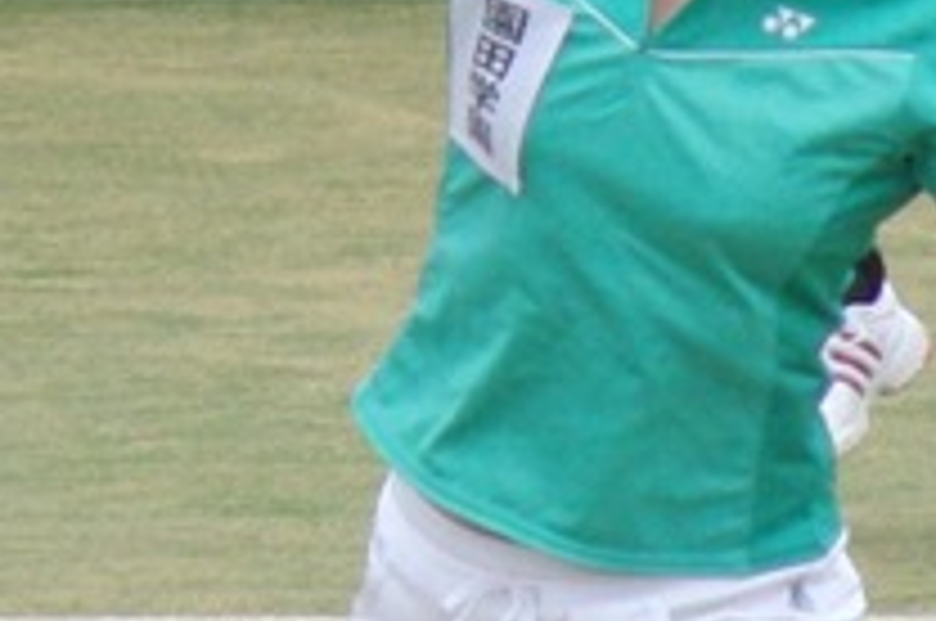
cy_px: -306
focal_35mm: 971
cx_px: 562
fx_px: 25207
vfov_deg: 1.4
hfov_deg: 2.1
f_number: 4.6
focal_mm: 53.6
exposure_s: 1/800
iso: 200
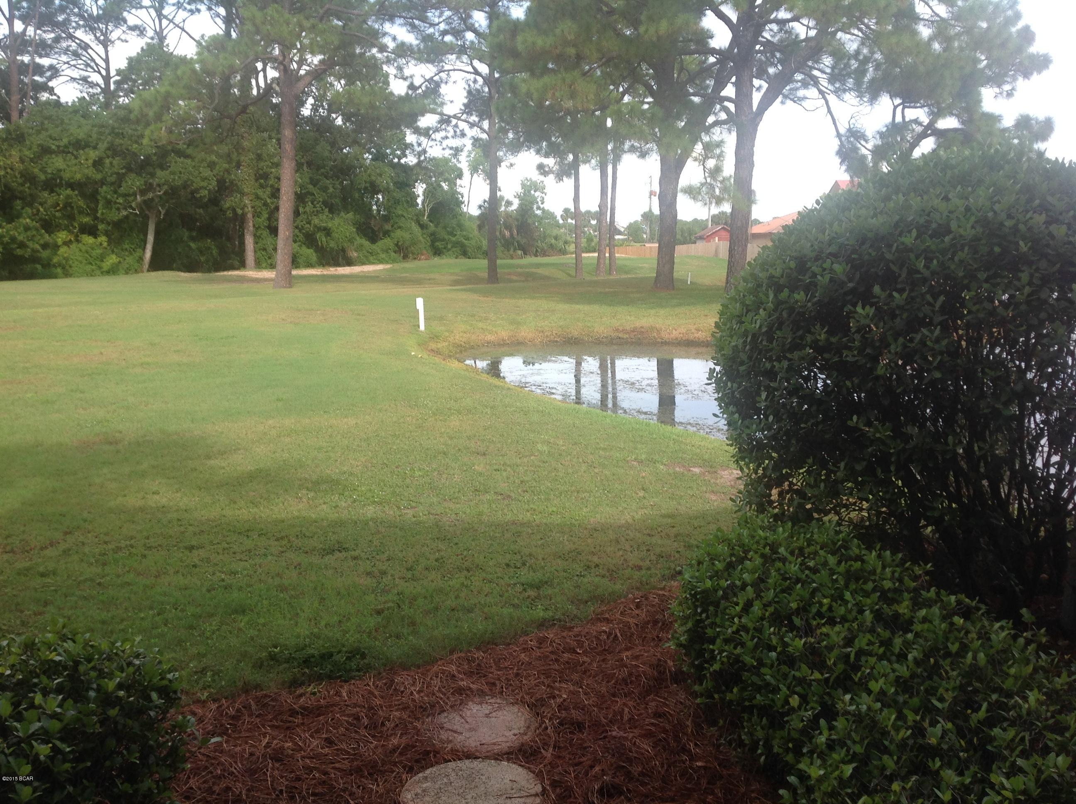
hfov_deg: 52.7
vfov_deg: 40.6
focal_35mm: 35
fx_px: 1086
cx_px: 538
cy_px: 402
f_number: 2.4
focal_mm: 4.28
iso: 50
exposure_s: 1/672
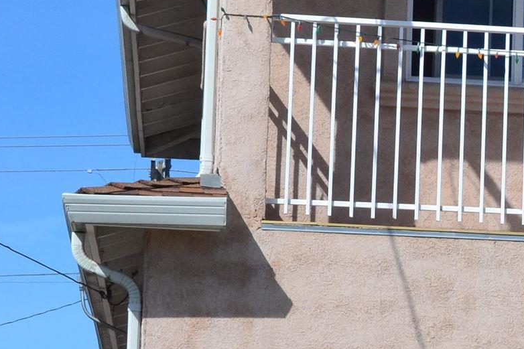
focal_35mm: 224
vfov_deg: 6.1
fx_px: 3260
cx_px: 978
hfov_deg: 8.8
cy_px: 334
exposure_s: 1/500
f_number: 11
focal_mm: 38
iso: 360
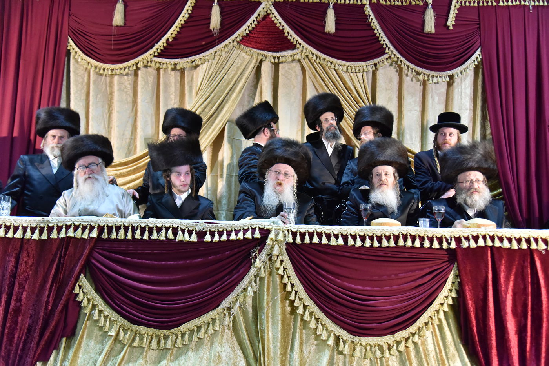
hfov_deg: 54.4
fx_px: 534
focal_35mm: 35
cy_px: 183
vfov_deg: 37.8
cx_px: 274
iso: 3200
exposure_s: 1/250
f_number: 4
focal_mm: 35
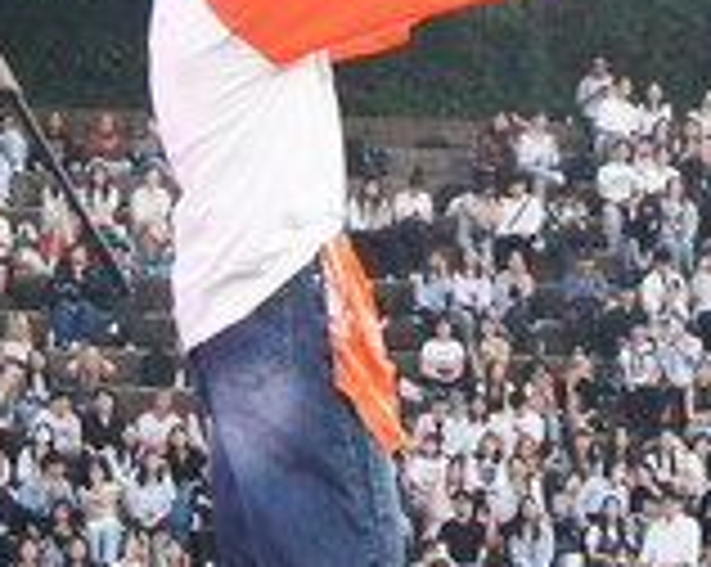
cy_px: -106
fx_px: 5612
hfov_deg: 7.2
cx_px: 918
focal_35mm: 267
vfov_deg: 5.8
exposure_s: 1/60
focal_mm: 50
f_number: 5.6
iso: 1600
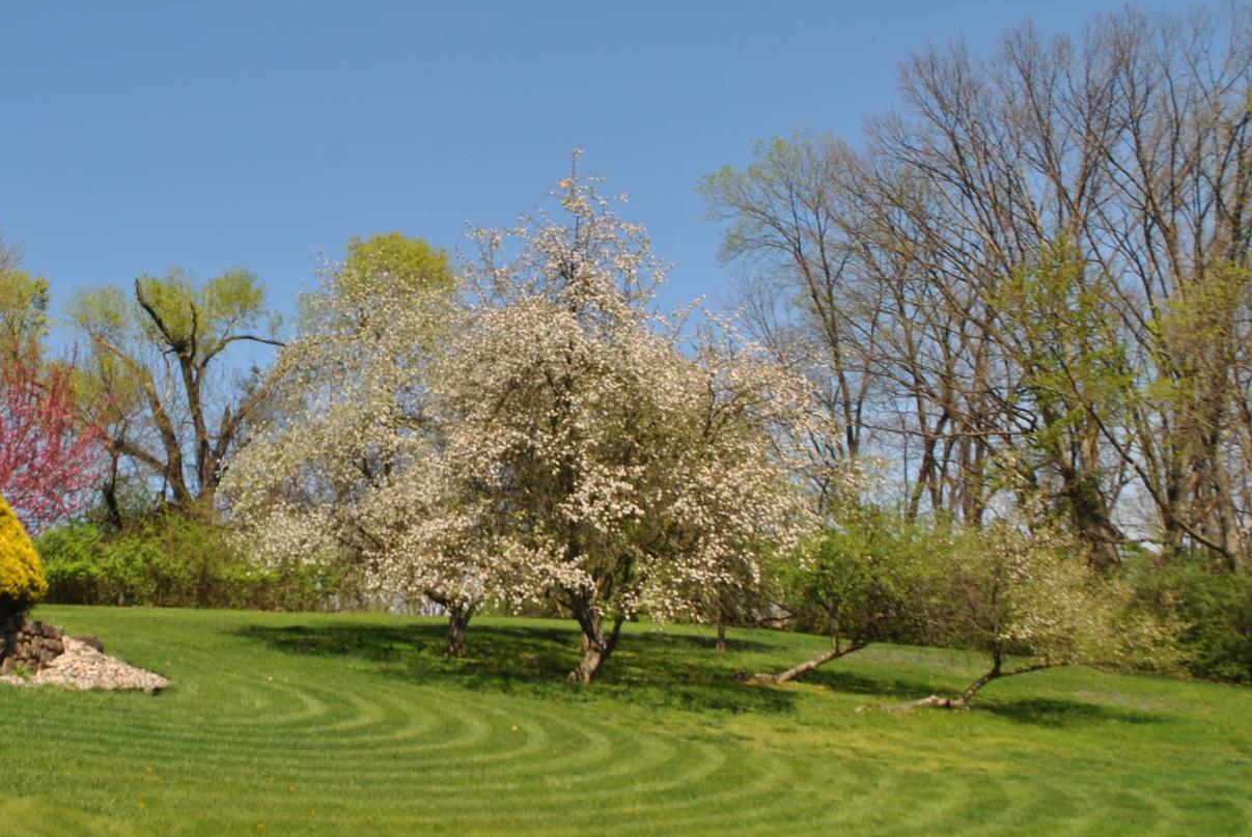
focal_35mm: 56
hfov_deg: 34.9
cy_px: 390
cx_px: 324
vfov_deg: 24.2
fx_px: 1949
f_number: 8
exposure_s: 1/250
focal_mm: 22
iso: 100
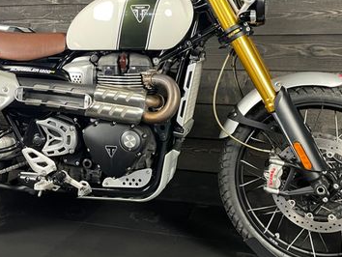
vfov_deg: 30.5
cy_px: 74
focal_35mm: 47
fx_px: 465
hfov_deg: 40.1
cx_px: 126
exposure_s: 1/50
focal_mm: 4.2
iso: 320
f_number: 1.6
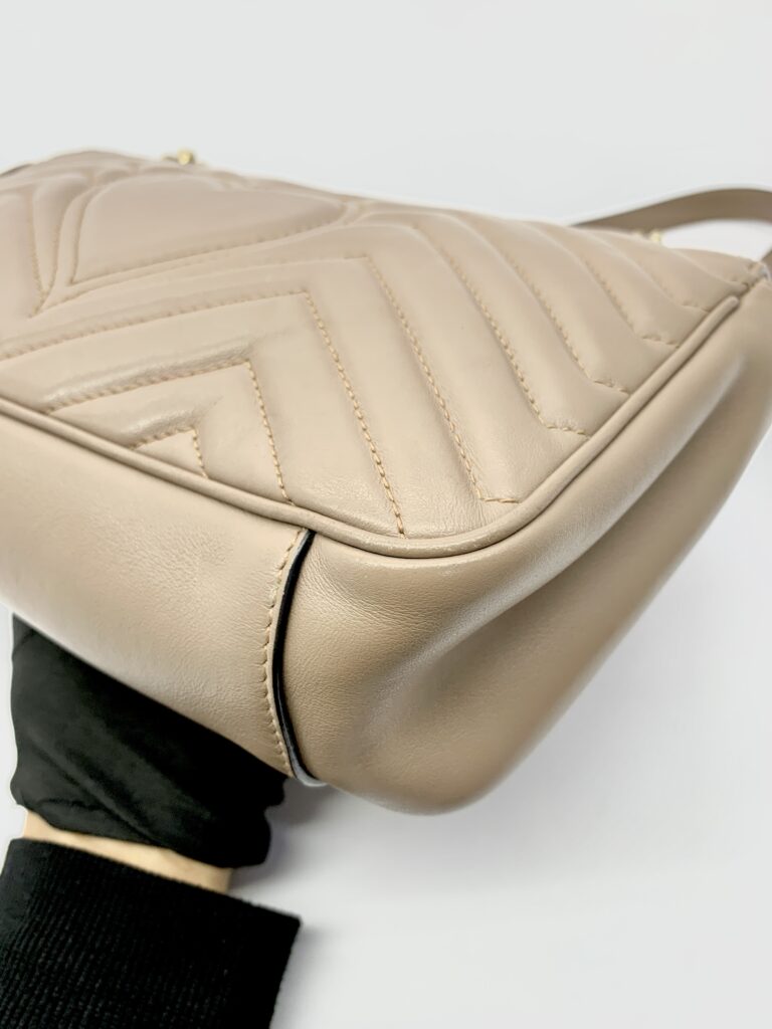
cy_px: 514
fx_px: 773
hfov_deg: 53.1
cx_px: 386
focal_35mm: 26
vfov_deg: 67.3
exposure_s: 1/100
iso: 50
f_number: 1.8
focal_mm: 4.25
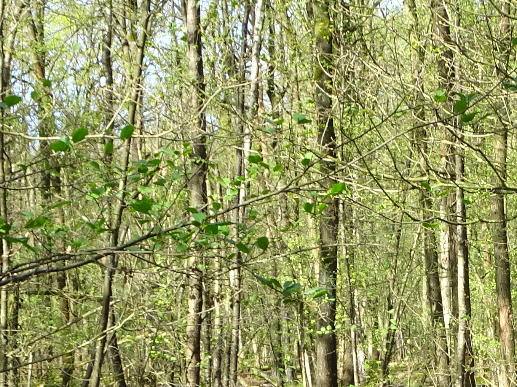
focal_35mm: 119
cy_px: 379
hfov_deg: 16.0
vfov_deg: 12.3
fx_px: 1777
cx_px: 588
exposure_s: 1/100
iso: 80
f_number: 4
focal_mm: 5.61
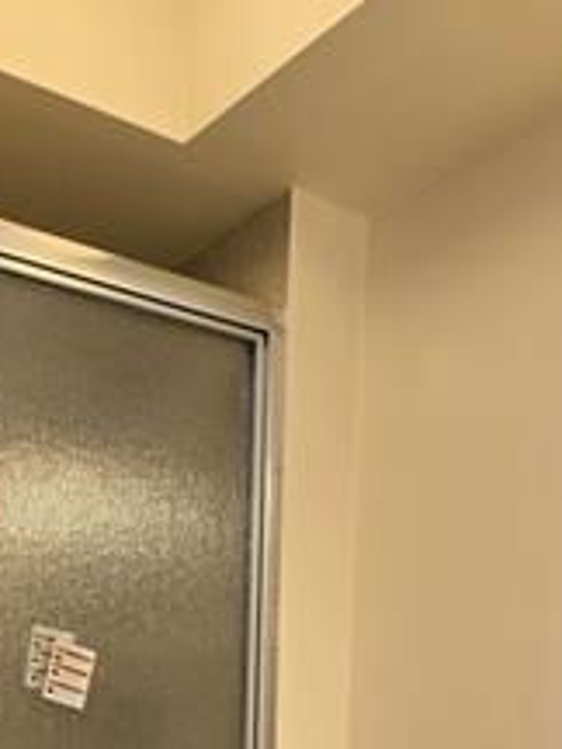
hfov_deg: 28.5
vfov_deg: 33.2
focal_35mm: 51
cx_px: 239
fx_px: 1104
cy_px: 804
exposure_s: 1/120
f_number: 1.8
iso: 125
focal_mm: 5.4
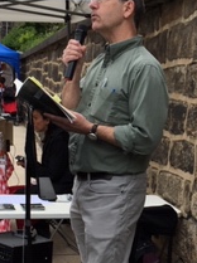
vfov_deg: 22.0
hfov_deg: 16.5
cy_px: 169
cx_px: 146
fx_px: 677
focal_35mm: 89
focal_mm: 4.15
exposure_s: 1/1012
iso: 25
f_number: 2.2
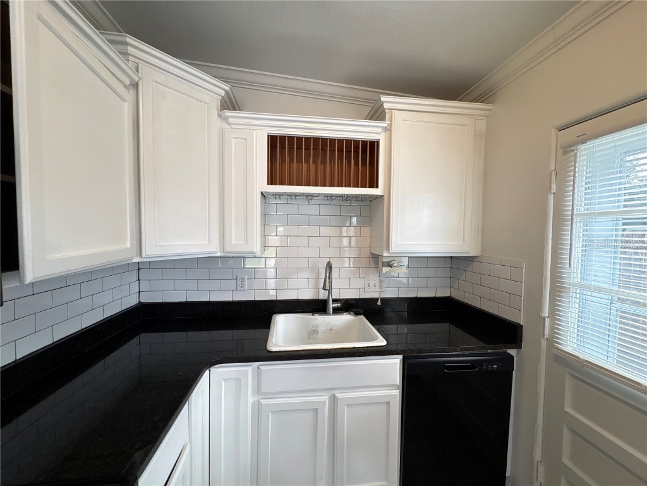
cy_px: 243
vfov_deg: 85.7
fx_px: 262
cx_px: 324
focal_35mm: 14
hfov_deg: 102.1
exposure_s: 1/120
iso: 200
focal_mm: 2.22
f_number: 2.2
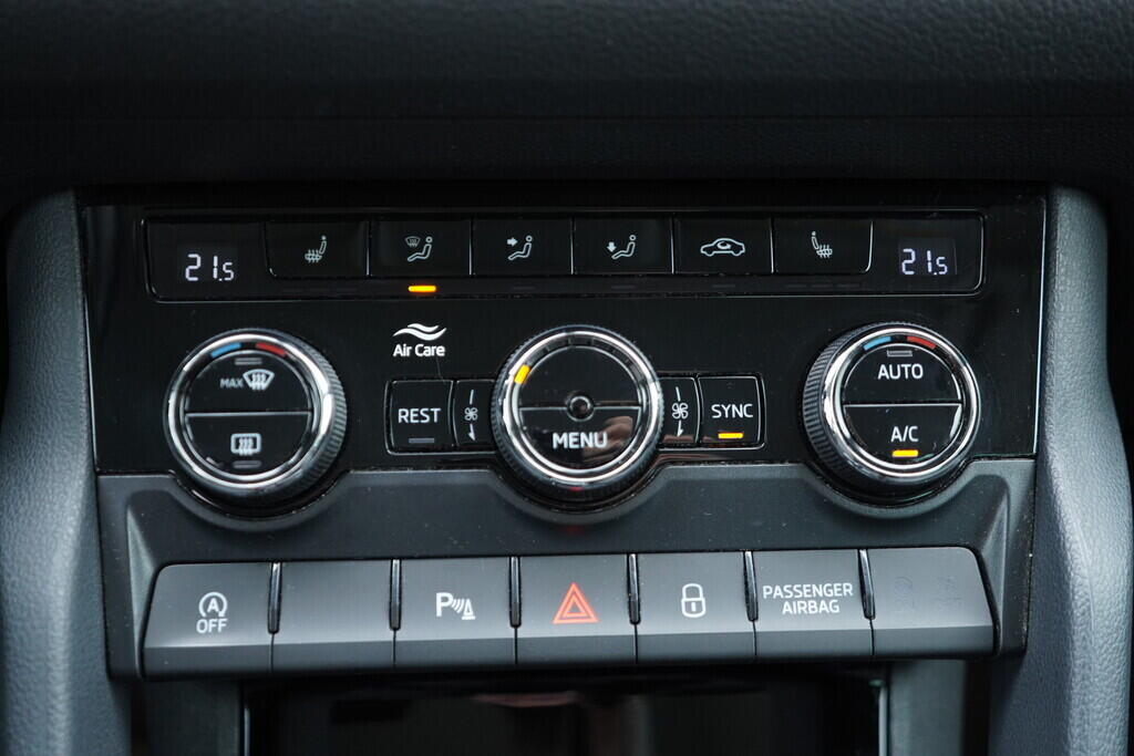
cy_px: 378
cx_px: 567
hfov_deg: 53.1
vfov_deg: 36.9
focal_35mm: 36
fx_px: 1134
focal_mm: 24
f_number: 2.8
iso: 640
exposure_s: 1/40
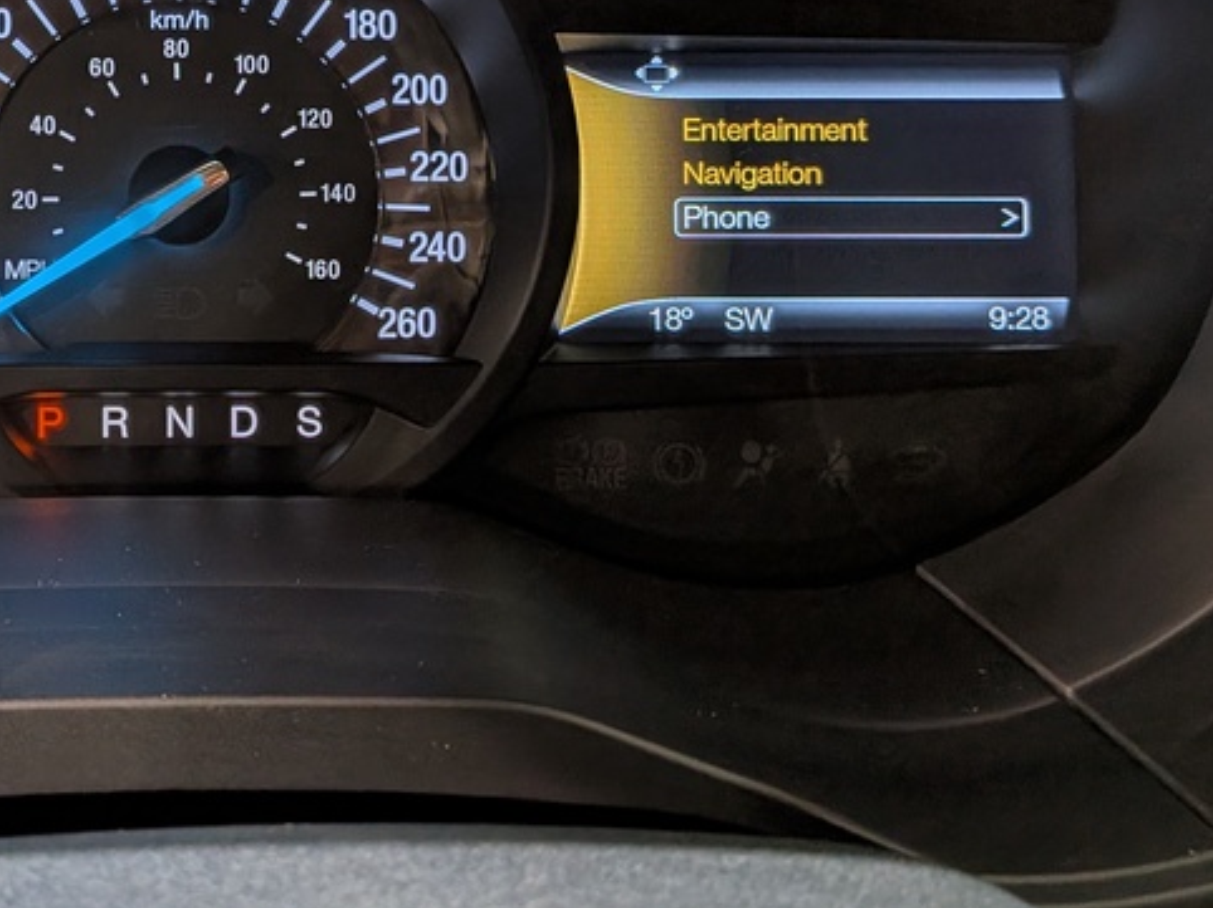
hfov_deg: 35.8
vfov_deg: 27.9
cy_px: 179
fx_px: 1786
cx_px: 176
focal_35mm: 51
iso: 30
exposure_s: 1/120
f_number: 1.7
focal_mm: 4.53
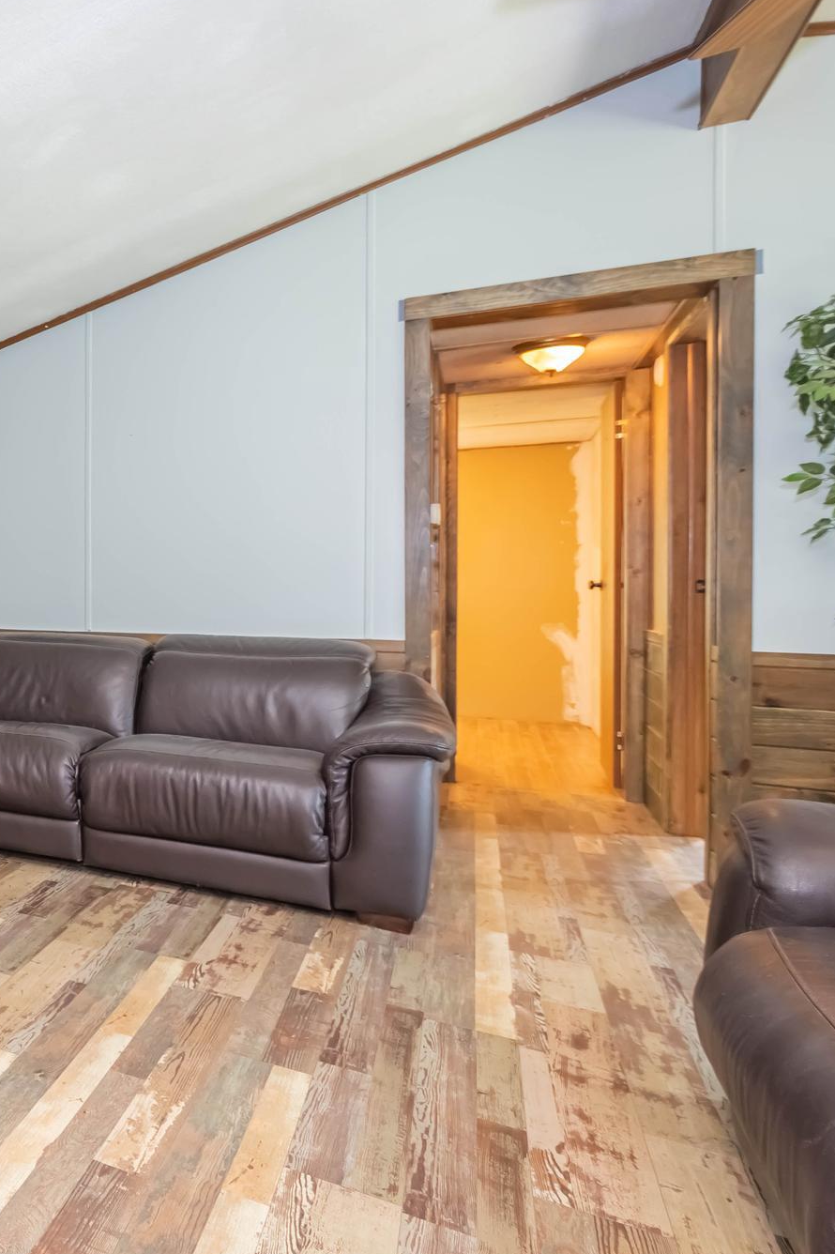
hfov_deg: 43.9
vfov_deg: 76.1
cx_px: -59
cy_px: 632
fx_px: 801
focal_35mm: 23
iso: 800
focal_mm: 10
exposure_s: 1/50
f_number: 3.5
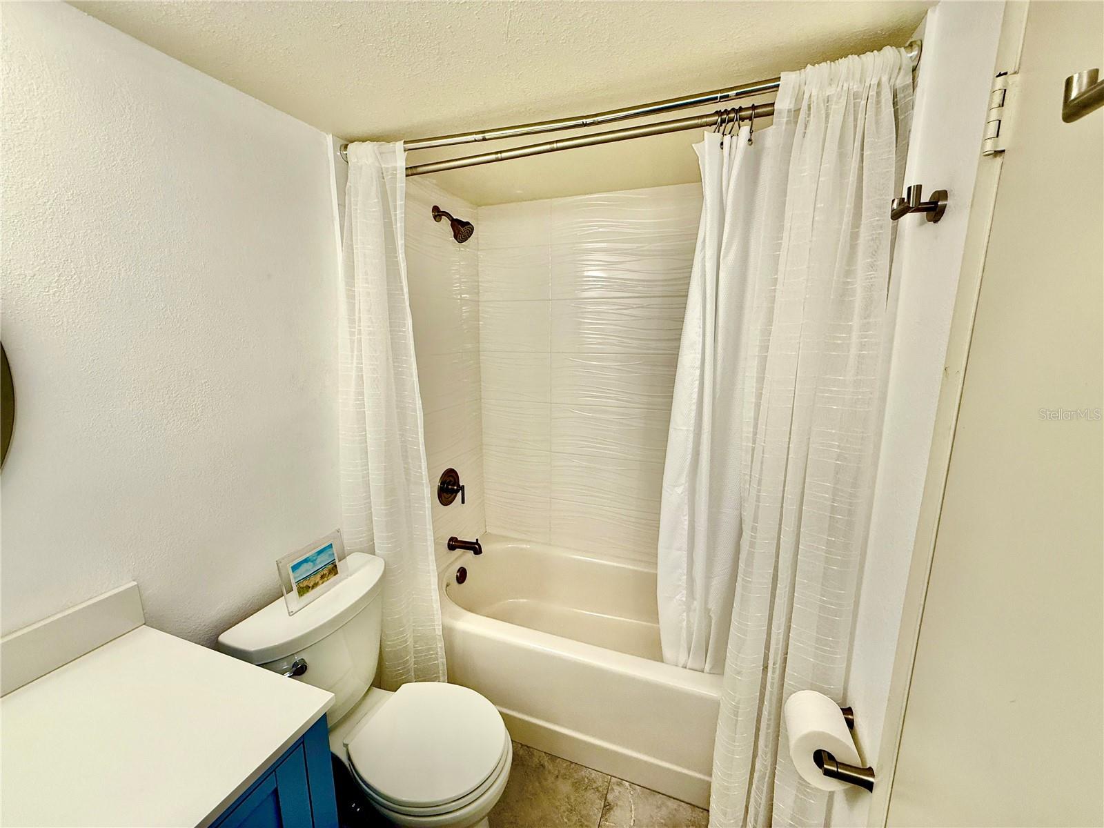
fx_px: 446
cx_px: 552
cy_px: 414
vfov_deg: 85.7
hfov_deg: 102.1
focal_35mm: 14
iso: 100
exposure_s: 1/120
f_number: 2.2
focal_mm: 2.22
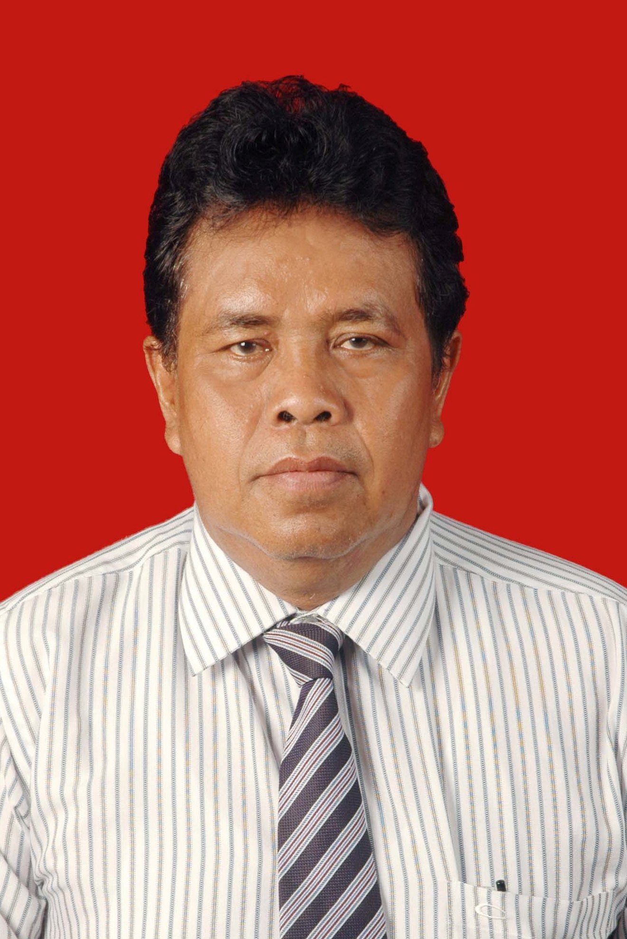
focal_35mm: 90
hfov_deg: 15.2
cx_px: 314
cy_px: 470
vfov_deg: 22.6
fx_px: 2350
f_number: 6.3
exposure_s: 1/160
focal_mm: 60
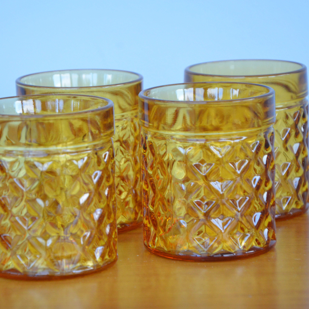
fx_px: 2047
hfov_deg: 8.6
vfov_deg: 8.6
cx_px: 147
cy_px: 155
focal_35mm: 203
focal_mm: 105
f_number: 5.6
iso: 1100
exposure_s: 1/125
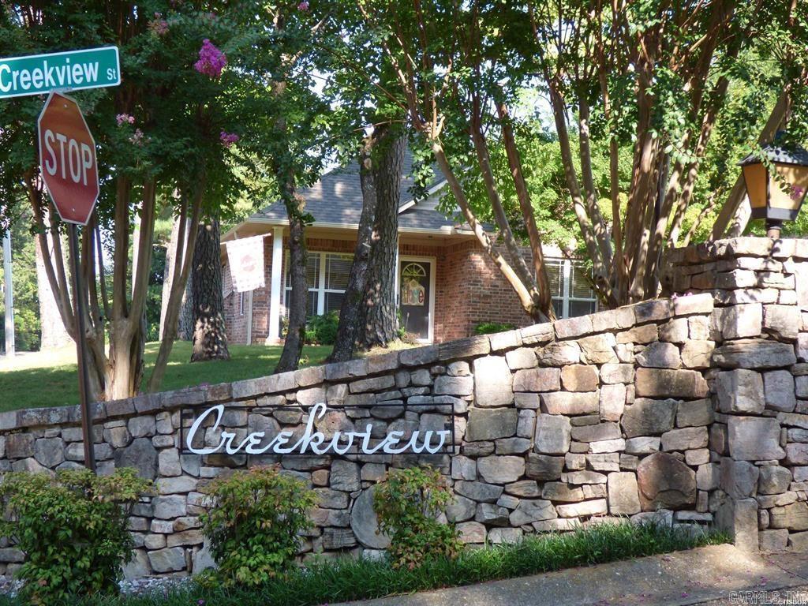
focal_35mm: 50
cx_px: 404
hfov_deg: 38.2
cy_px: 303
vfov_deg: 29.1
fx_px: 1167
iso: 100
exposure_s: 1/125
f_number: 3.8
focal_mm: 8.68
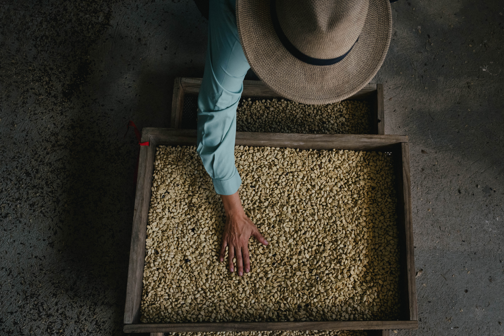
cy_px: 168
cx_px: 262
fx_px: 518
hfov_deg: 51.9
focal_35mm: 37
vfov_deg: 35.9
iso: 2500
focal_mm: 35
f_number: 5
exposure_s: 1/1000
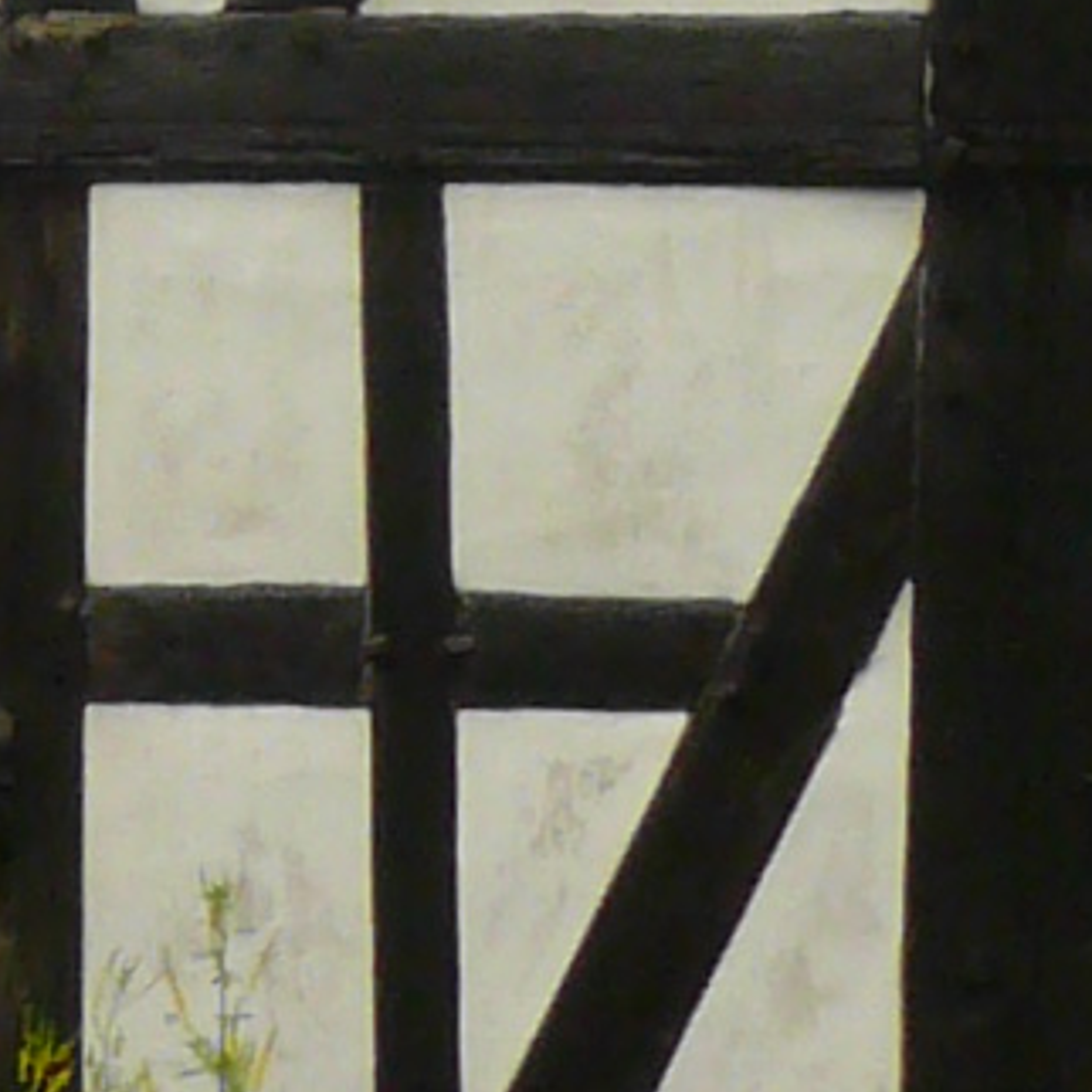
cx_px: -929
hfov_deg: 5.8
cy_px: -68
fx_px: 10529
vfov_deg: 5.9
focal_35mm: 295
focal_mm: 5.7
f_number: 3
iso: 100
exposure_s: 1/800
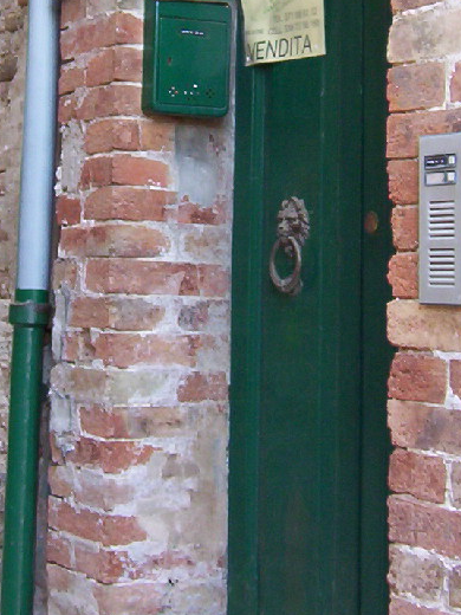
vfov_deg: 23.4
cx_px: 244
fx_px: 1456
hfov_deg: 18.0
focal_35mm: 82
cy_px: 98
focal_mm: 5.54
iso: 100
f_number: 2.76
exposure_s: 1/50.4
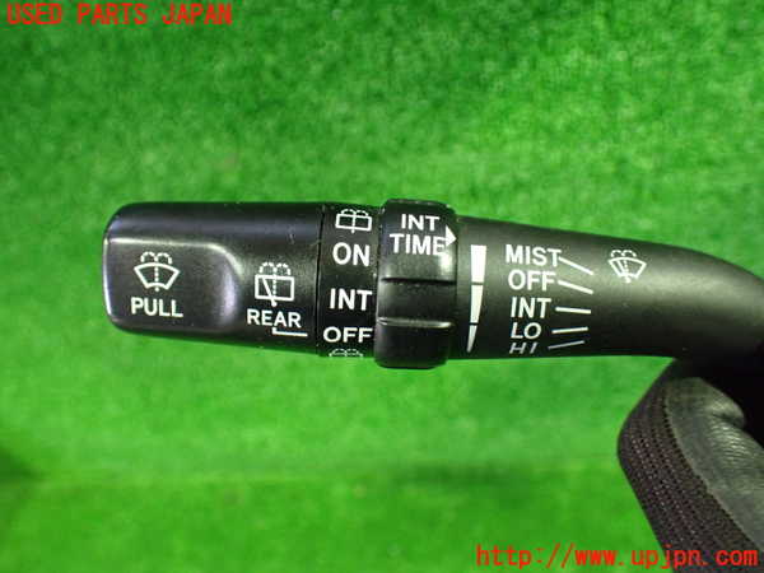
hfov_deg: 60.0
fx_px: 662
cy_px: 286
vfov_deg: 46.8
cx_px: 382
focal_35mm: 30
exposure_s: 1/30
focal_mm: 5.4
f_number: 2.3
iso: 1000
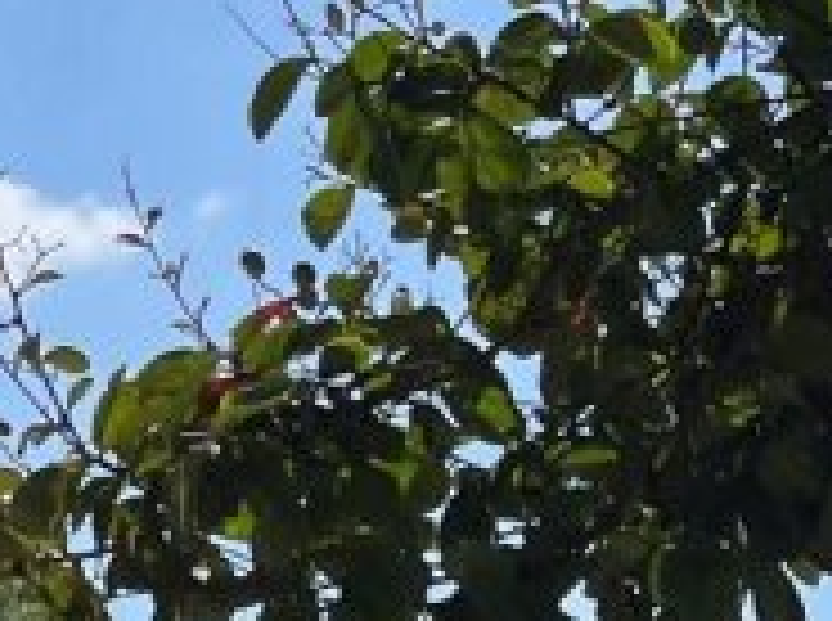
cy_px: 774
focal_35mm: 169
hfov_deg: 11.6
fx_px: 4054
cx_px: 895
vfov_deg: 8.6
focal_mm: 5.1
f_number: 1.6
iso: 50
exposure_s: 1/4651
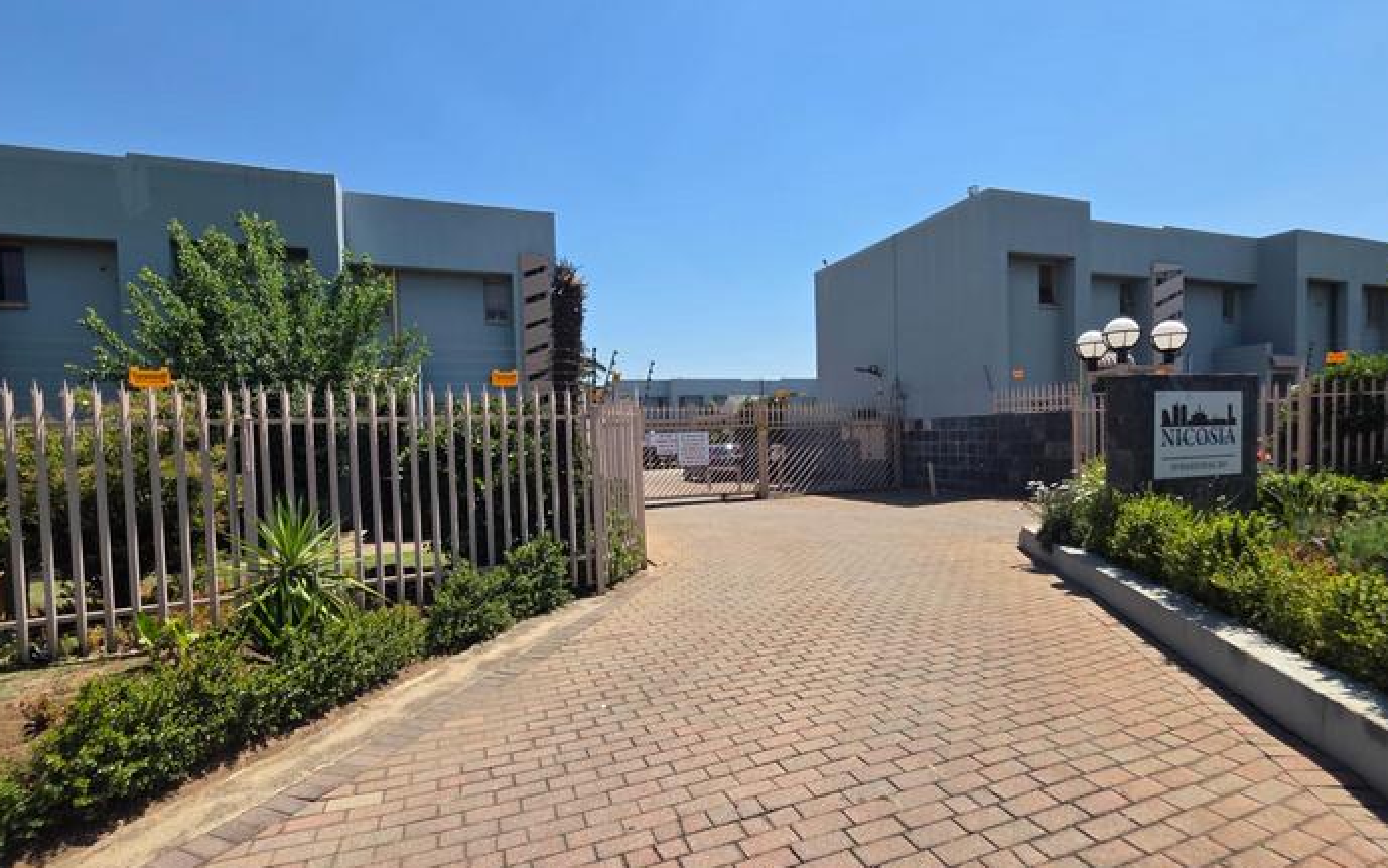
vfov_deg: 71.2
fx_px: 605
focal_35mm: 16
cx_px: 709
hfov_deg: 97.8
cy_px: 469
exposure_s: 1/2105
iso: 40
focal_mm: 2.2
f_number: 1.9
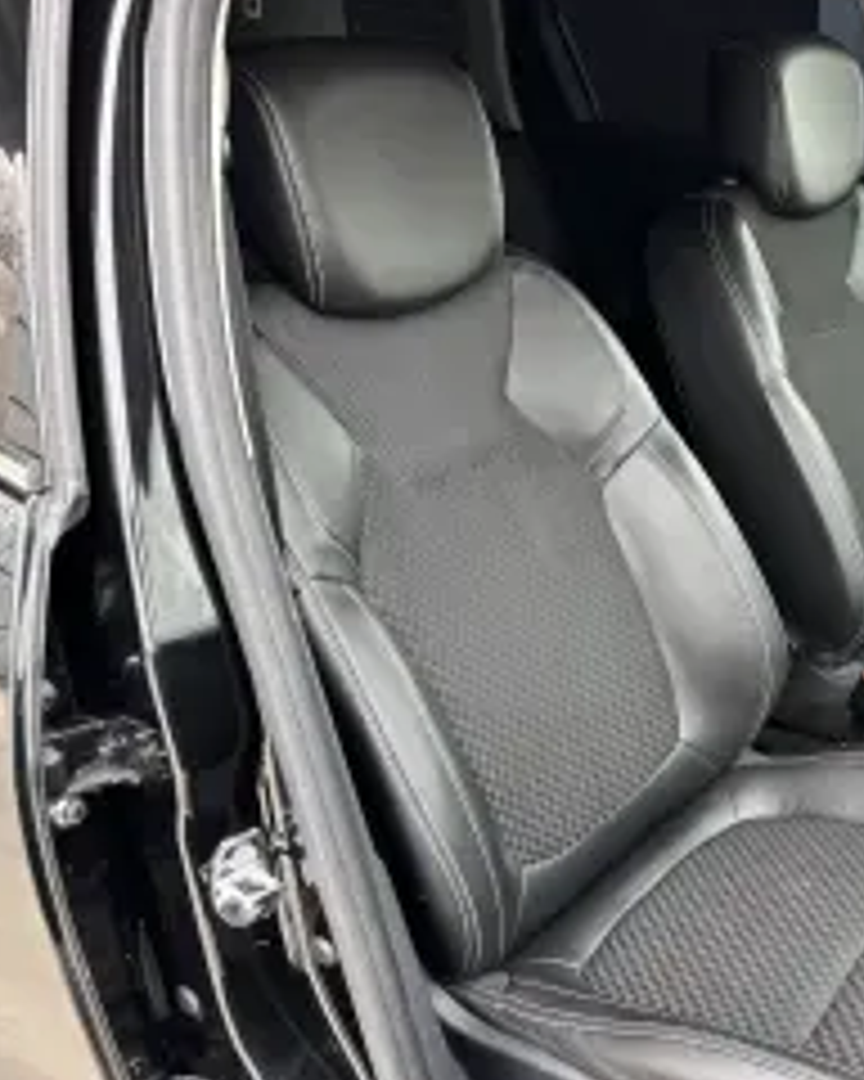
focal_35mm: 38
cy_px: 585
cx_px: 774
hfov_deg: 36.7
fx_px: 1215
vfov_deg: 47.9
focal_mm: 5.96
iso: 80
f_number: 1.6
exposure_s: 1/121
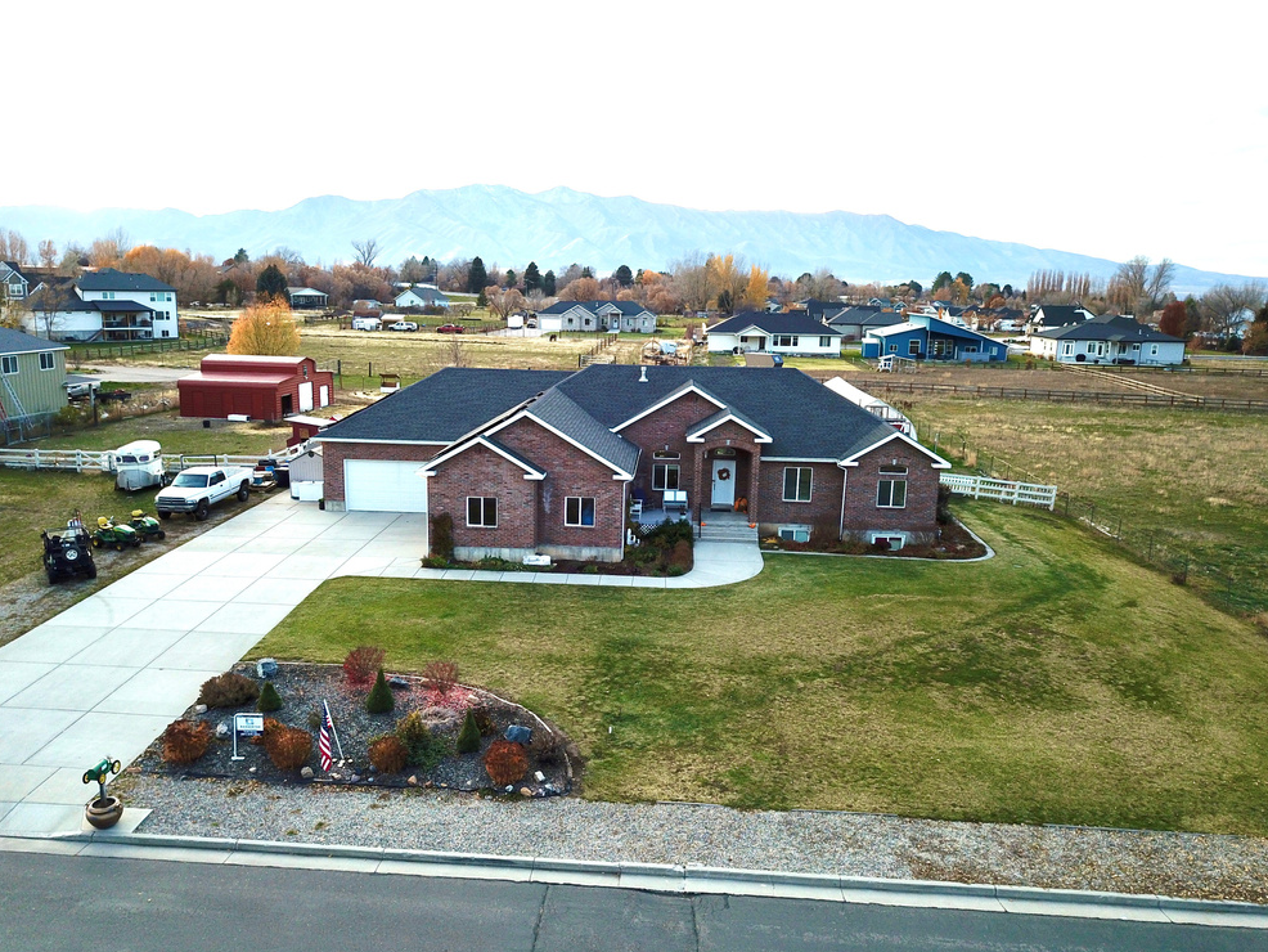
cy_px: 485
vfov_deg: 51.4
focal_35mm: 27
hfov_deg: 65.3
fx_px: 989
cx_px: 621
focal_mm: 4.73
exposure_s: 1/205
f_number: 2.2
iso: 100
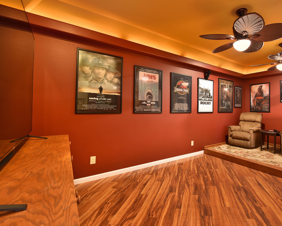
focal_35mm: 17
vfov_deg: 76.9
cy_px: 107
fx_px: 142
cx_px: 178
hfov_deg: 87.7
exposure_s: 1/60
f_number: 16
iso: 6400
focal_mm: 14
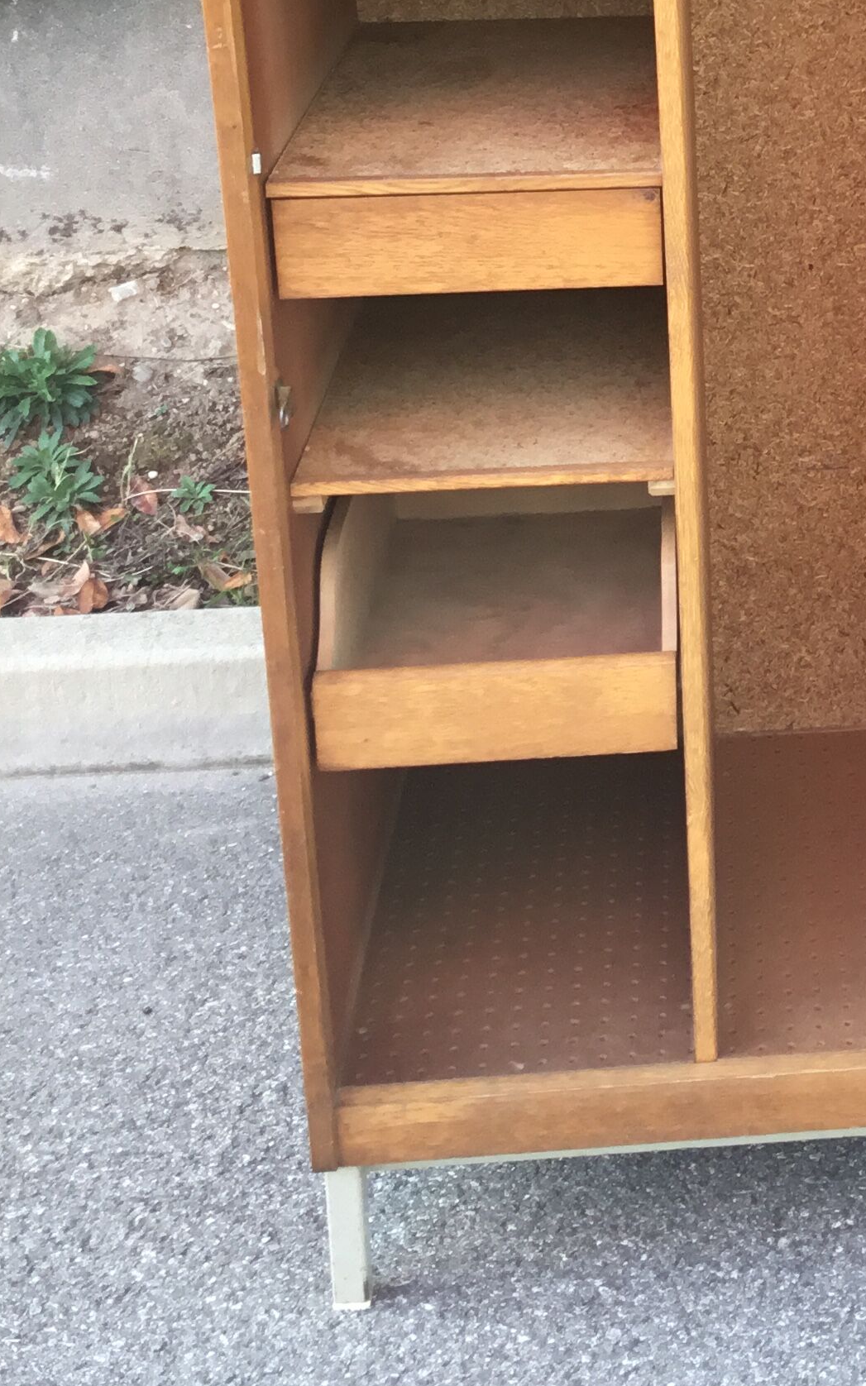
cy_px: 114
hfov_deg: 19.3
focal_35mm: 64
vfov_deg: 30.5
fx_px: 2418
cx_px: 1004
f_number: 2.4
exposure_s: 1/100
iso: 40
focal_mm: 3.3
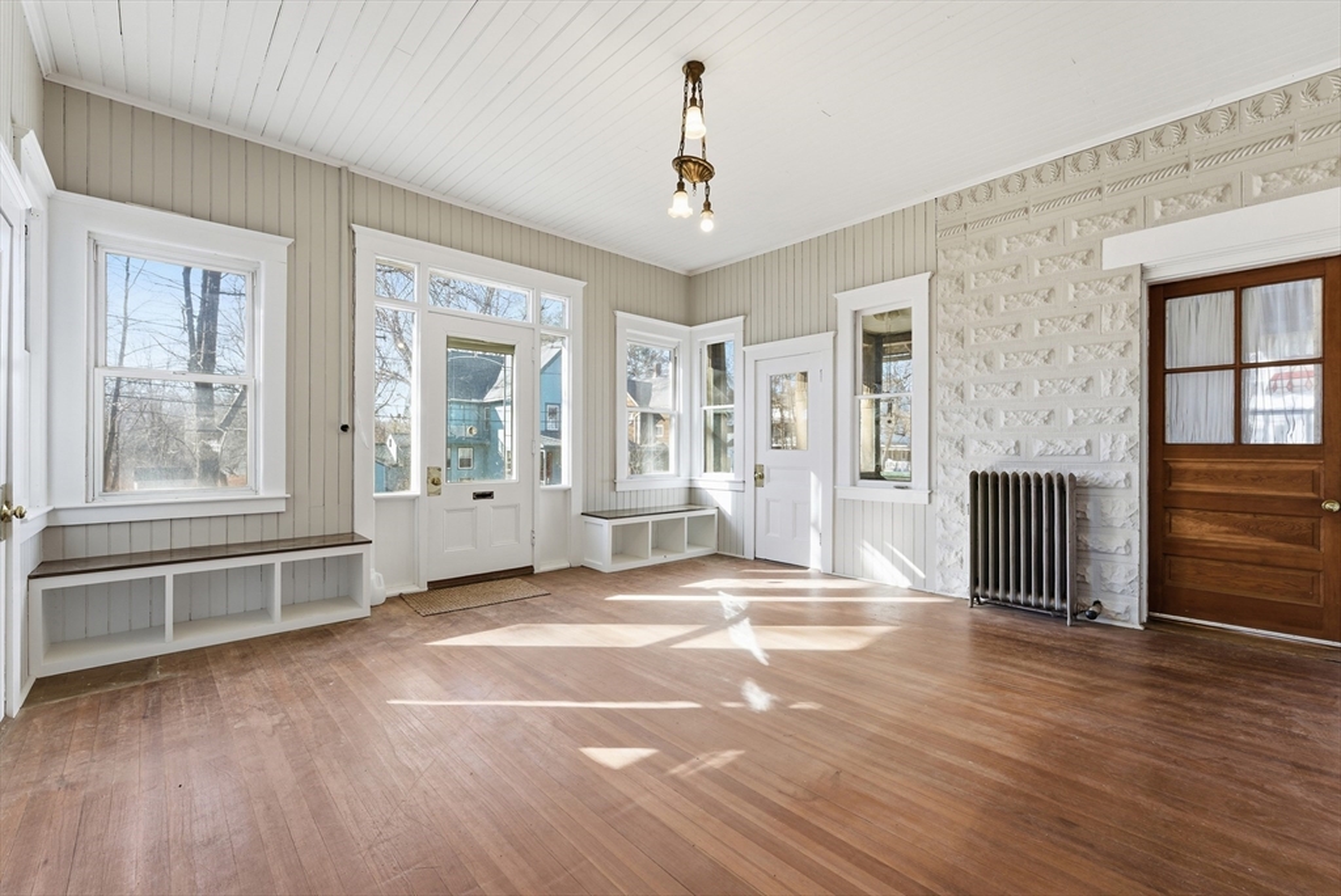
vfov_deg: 81.3
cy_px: 448
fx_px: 522
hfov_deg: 104.2
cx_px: 670
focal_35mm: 14
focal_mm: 14
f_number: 7.1
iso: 100
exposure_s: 1/50
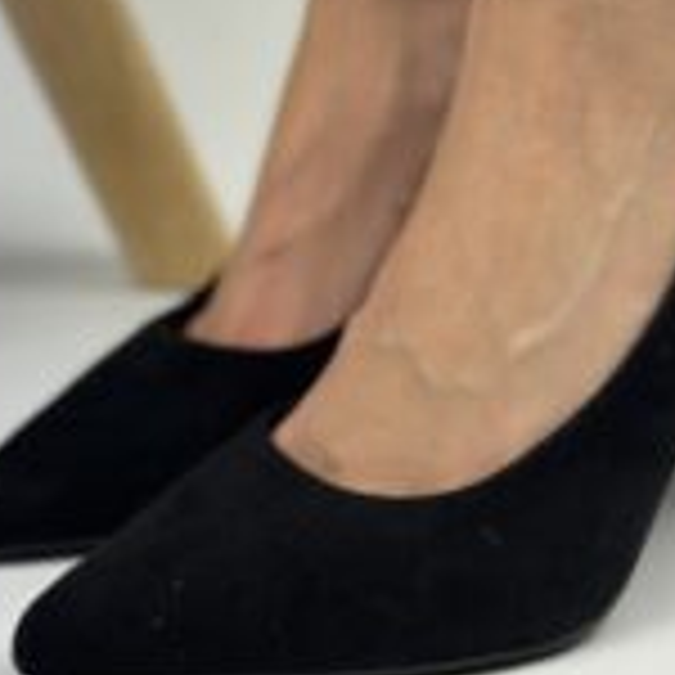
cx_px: 464
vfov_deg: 15.2
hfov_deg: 15.4
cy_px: 4
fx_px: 2493
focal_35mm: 113
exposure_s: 1/1133
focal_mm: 6.86
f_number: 1.78
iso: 80
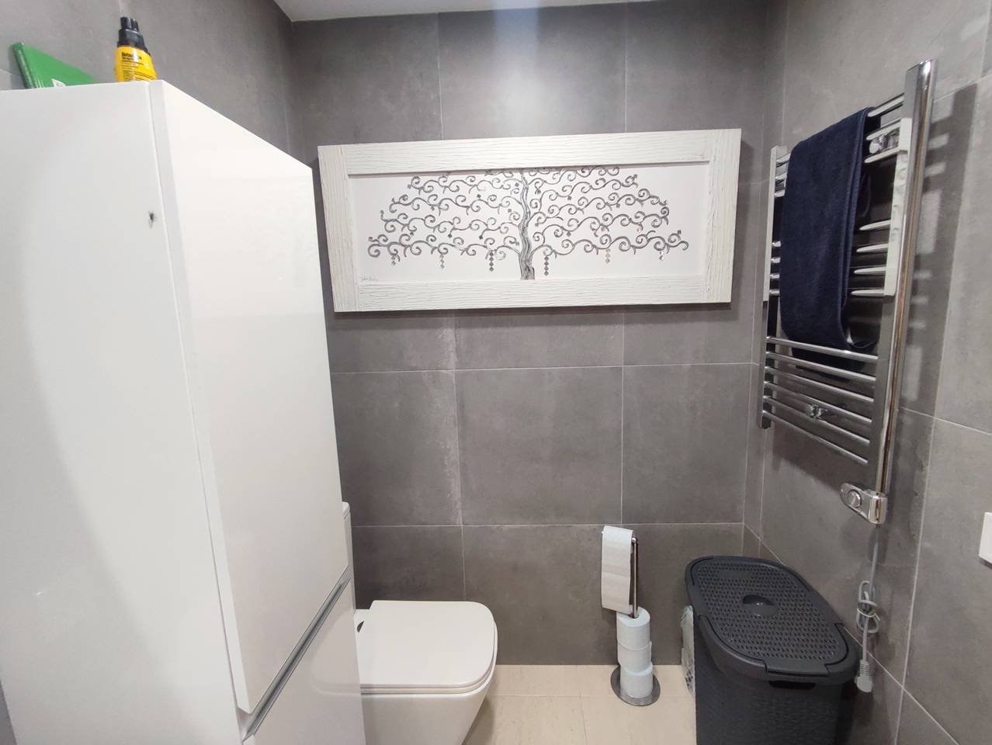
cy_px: 372
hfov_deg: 94.5
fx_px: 459
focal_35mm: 16
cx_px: 496
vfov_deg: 78.2
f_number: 2.2
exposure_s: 1/50
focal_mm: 1.65
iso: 405
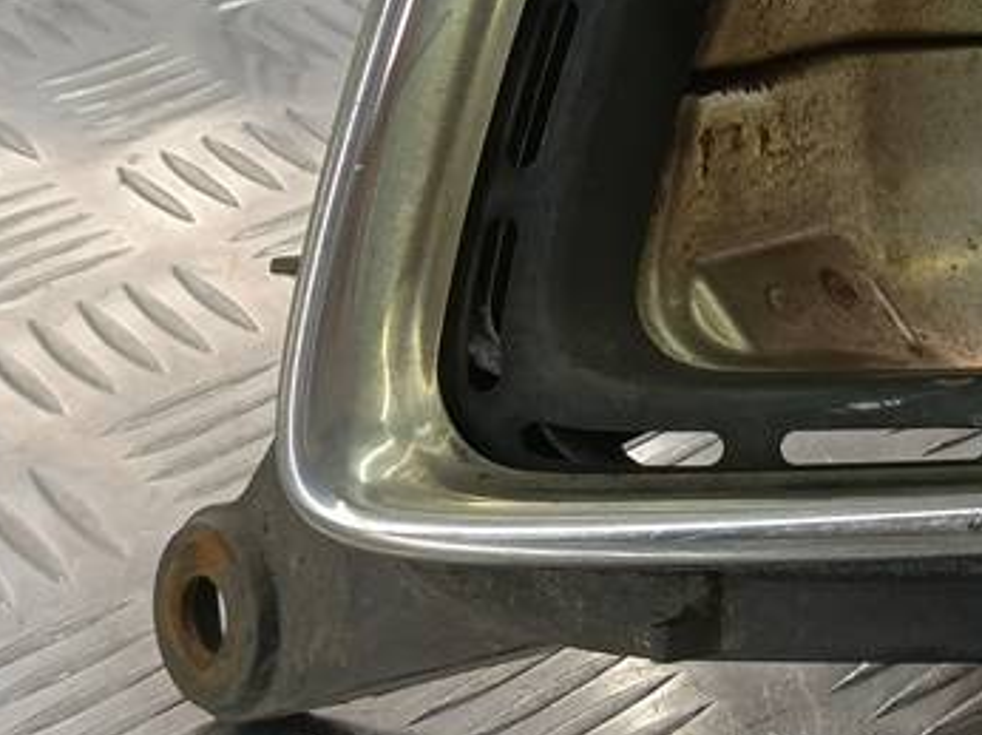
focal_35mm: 80
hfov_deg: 22.7
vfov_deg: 18.3
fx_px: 2268
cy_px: 167
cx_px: 1149
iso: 80
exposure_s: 1/50
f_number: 1.6
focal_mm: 4.11
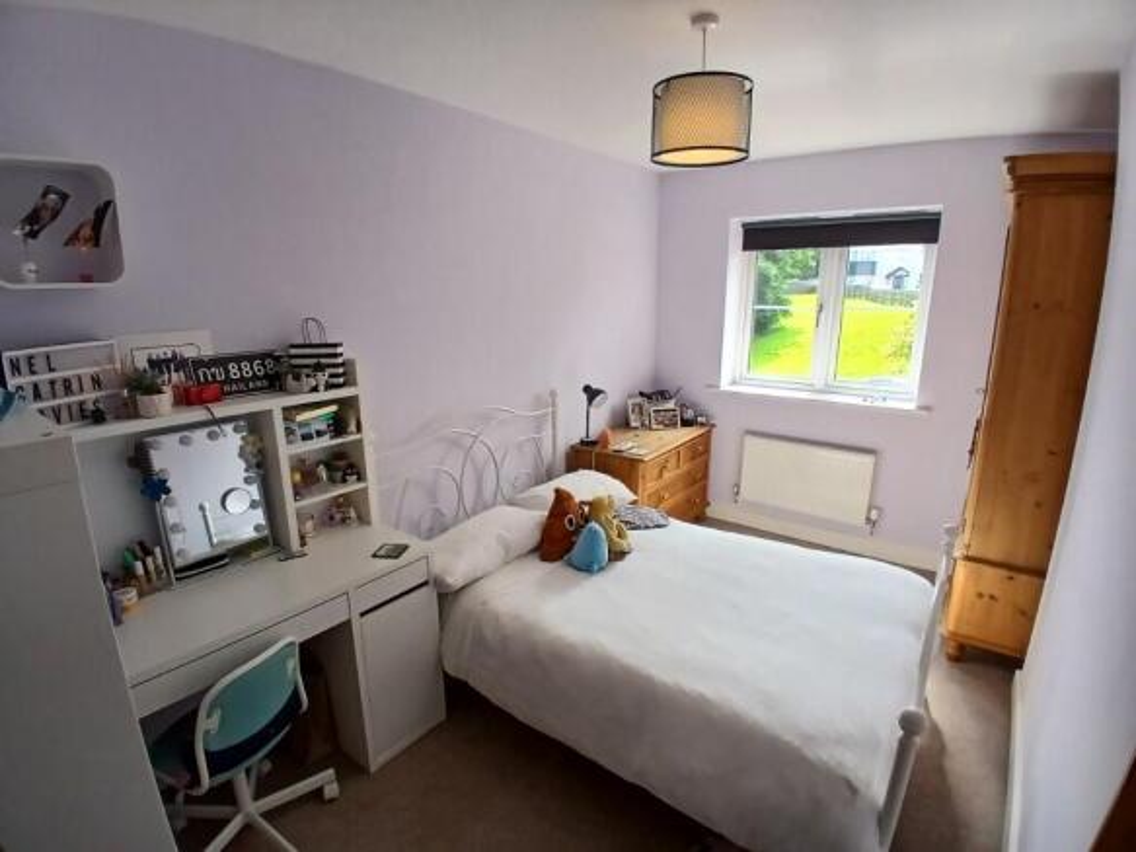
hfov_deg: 91.0
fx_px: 558
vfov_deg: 74.7
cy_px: 426
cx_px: 568
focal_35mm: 17
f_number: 2.2
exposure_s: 1/100
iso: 80
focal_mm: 1.4
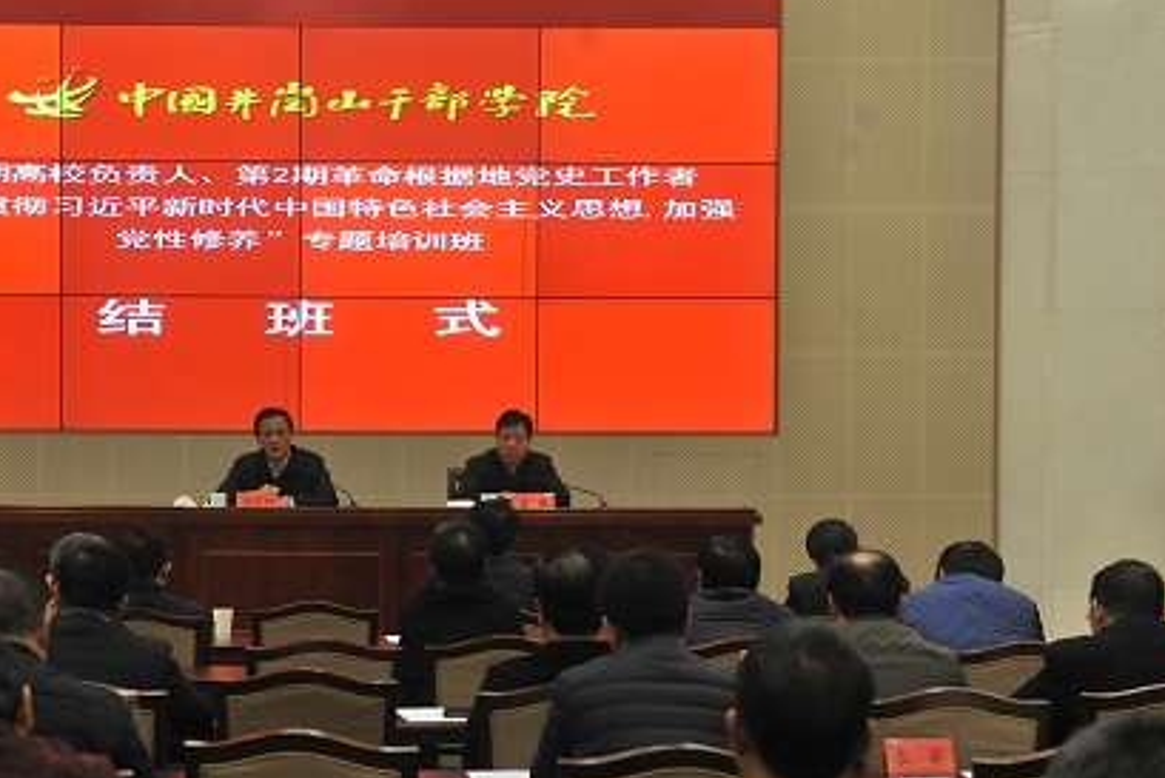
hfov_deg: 25.4
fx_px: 2557
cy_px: 487
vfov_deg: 17.3
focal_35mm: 79
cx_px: 308
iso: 800
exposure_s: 1/80
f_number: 4.5
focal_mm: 52
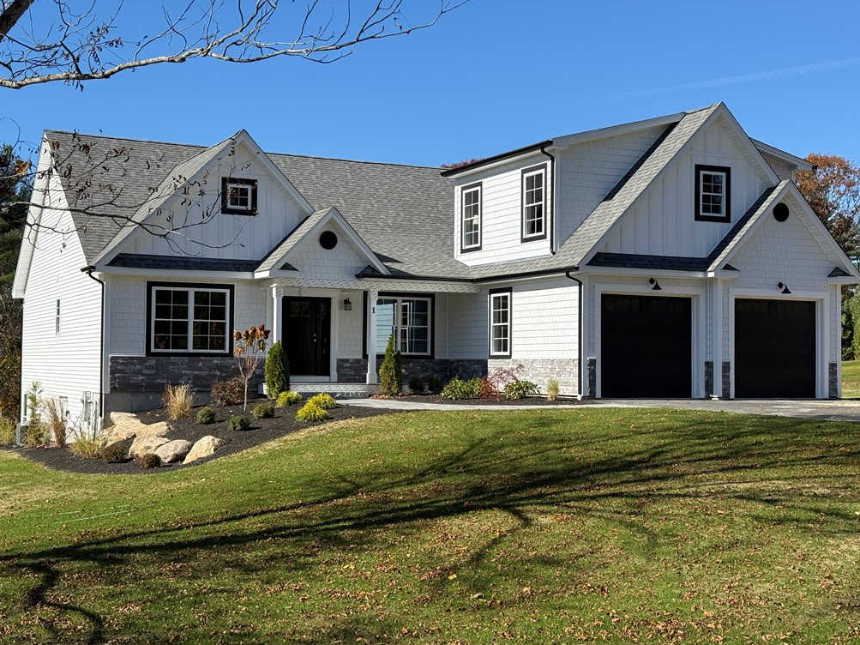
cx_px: 433
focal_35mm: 49
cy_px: 319
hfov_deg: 38.9
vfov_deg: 29.7
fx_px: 1217
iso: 80
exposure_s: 1/4098
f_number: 1.78
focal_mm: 6.76
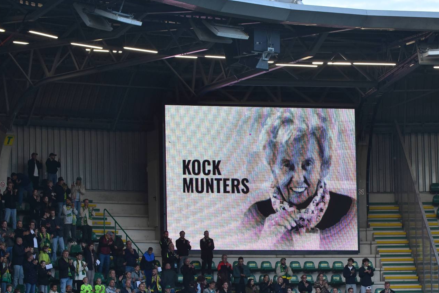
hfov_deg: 8.9
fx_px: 2817
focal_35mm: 231
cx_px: 294
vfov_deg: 5.9
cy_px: 180
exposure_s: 1/250
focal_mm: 102
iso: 400
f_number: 3.5
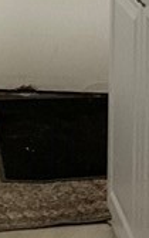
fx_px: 1215
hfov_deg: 6.8
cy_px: -143
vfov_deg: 10.7
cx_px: -153
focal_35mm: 187
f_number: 1.8
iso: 125
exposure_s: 1/60
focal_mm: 3
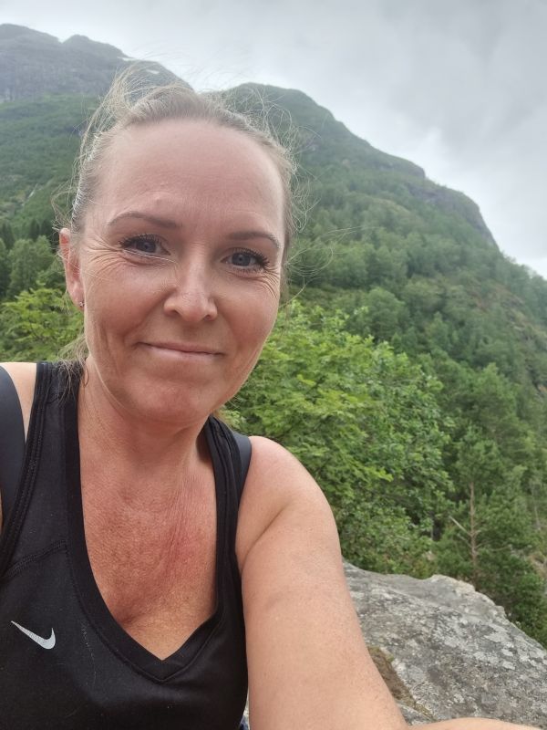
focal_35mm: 25
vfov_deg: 69.4
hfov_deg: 54.9
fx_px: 527
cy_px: 365
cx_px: 274
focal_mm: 3.8
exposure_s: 1/168
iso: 50
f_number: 2.2
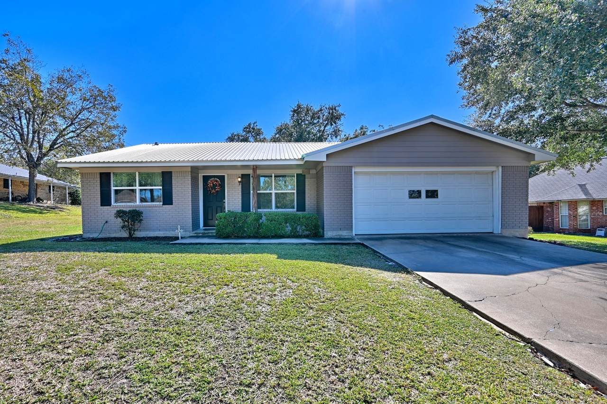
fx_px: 270
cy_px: 202
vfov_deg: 73.7
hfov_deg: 96.8
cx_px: 304
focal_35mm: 16
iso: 100
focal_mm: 16
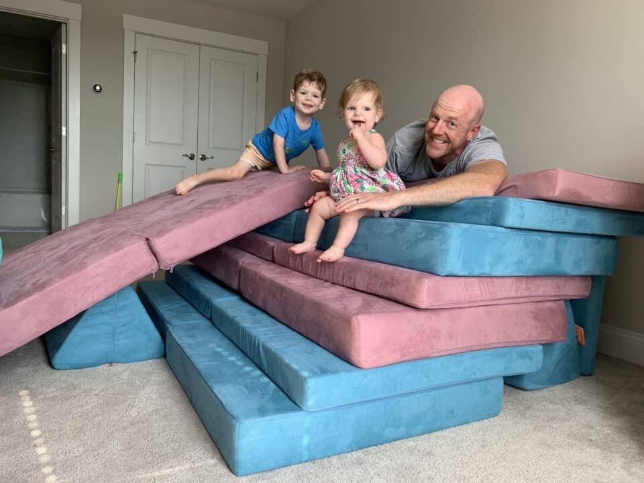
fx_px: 484
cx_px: 322
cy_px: 242
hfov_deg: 67.3
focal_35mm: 26
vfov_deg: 53.1
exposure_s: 1/121
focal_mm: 4.25
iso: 50
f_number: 1.8
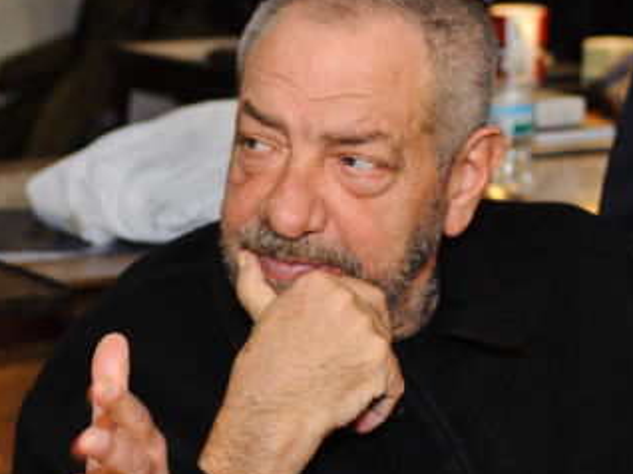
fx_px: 2375
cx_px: -42
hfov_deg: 14.9
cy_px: 383
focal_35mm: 130
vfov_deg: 11.3
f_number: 4.5
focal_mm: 42
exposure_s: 1/60
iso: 800
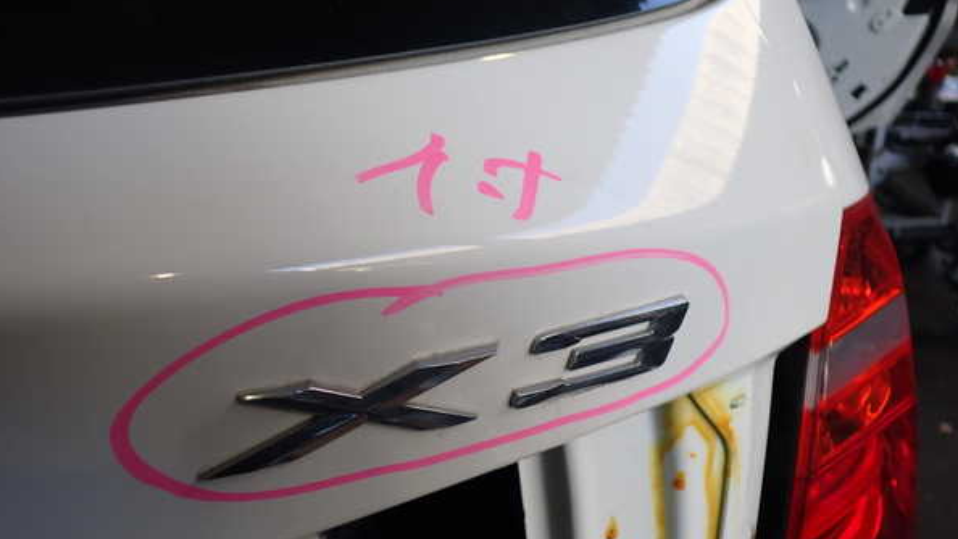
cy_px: 286
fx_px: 838
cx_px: 477
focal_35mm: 33
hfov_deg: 59.5
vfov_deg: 35.6
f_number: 2.3
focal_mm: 5.4
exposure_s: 1/125
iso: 160
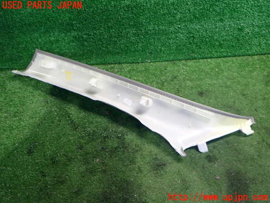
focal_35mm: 30
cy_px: 102
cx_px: 135
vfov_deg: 46.8
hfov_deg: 60.0
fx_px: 234
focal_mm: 5.4
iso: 400
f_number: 2.3
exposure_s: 1/30
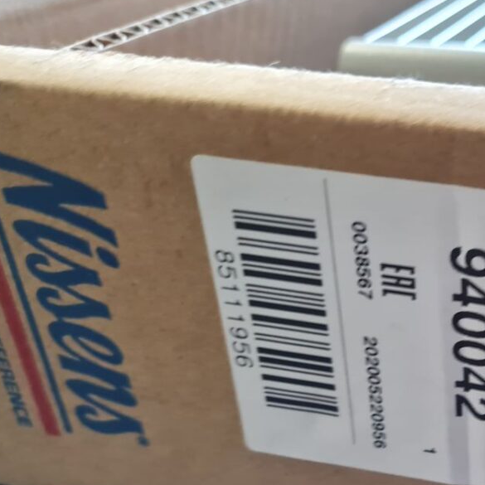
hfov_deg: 27.6
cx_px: 568
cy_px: 410
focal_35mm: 55
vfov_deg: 30.1
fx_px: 872
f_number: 1.8
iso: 250
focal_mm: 5.4
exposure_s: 1/50
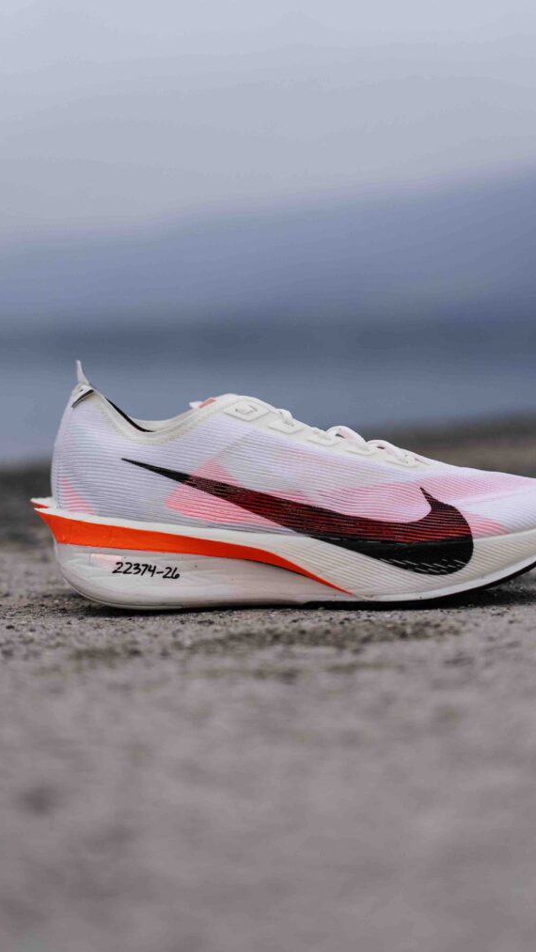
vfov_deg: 20.0
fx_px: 2703
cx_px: 294
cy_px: 480
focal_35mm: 107
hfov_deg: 11.3
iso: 200
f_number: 4
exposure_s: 1/800
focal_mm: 101
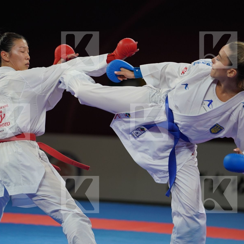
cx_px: 80
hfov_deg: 6.9
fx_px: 2018
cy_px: 122
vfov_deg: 6.9
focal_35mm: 253
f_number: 2.8
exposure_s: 1/1000
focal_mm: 198
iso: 1250
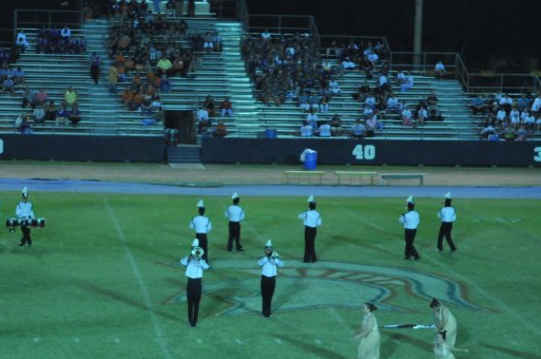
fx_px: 1932
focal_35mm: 129
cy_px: 256
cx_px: 198
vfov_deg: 10.6
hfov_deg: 15.9
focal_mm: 55
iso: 1600
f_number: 2.8
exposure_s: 1/200
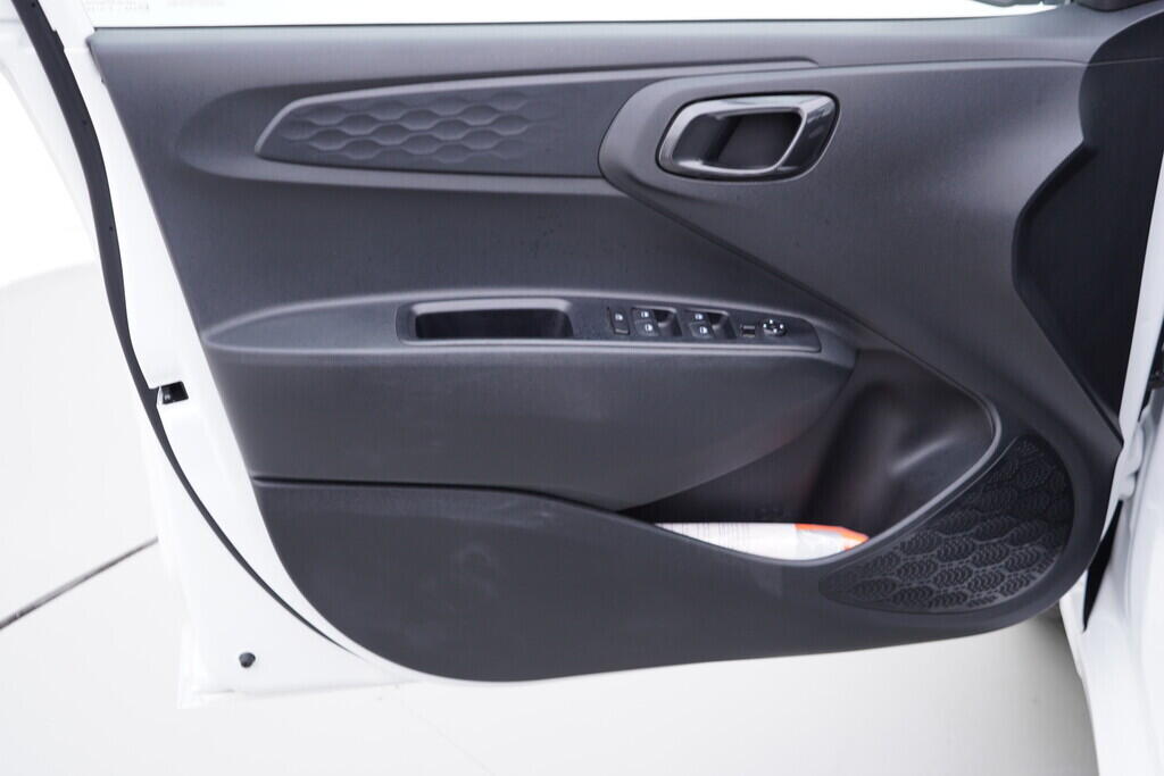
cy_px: 388
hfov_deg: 53.1
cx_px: 582
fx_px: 1164
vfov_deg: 36.9
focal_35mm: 36
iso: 125
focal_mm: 24
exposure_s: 1/40
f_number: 2.8
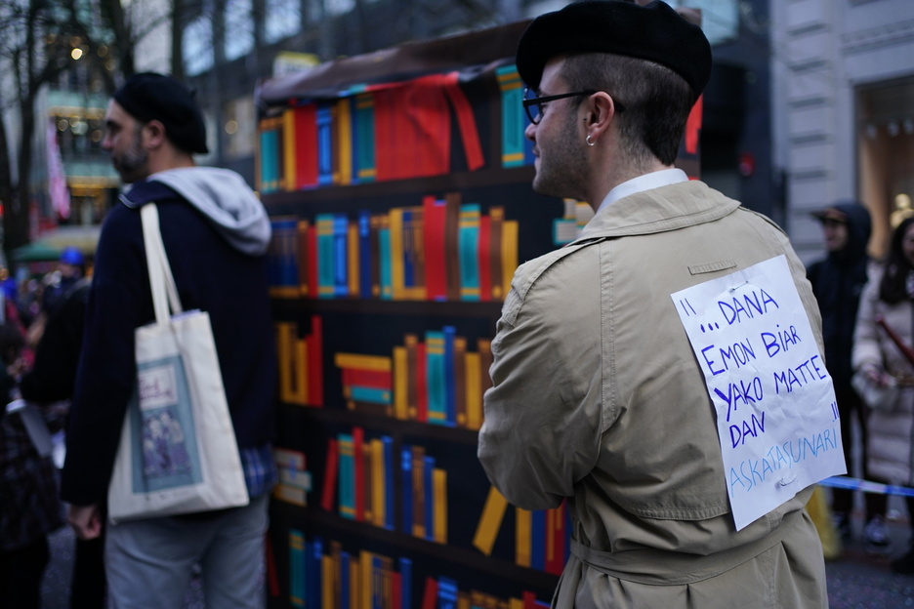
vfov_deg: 37.9
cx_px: 457
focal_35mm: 35
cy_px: 304
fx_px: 889
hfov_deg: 54.4
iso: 250
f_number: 1.8
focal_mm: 35
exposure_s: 1/500
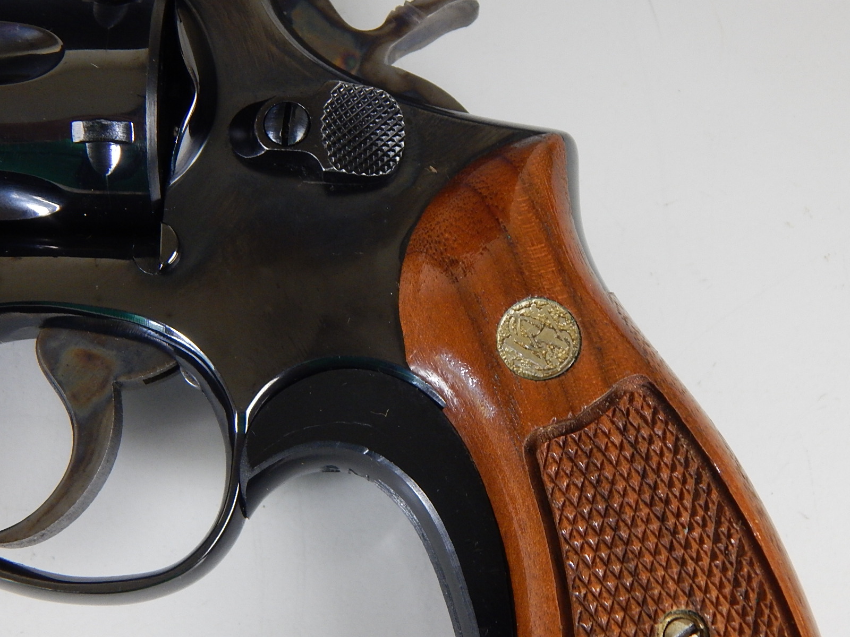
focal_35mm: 61
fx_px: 1498
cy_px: 318
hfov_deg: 31.7
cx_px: 425
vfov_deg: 24.0
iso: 400
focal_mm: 10.9
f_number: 4
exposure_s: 1/40
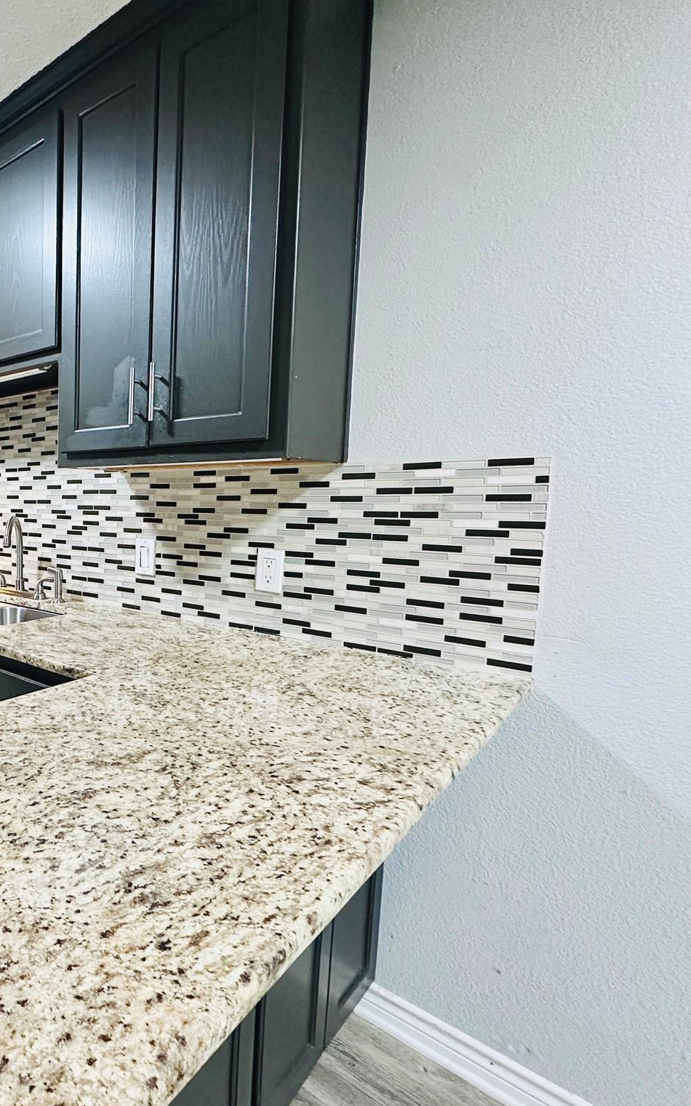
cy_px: 557
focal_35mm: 20
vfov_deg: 85.1
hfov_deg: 49.1
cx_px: 4
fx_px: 603
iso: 500
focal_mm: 2.22
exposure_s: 1/60
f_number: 2.2
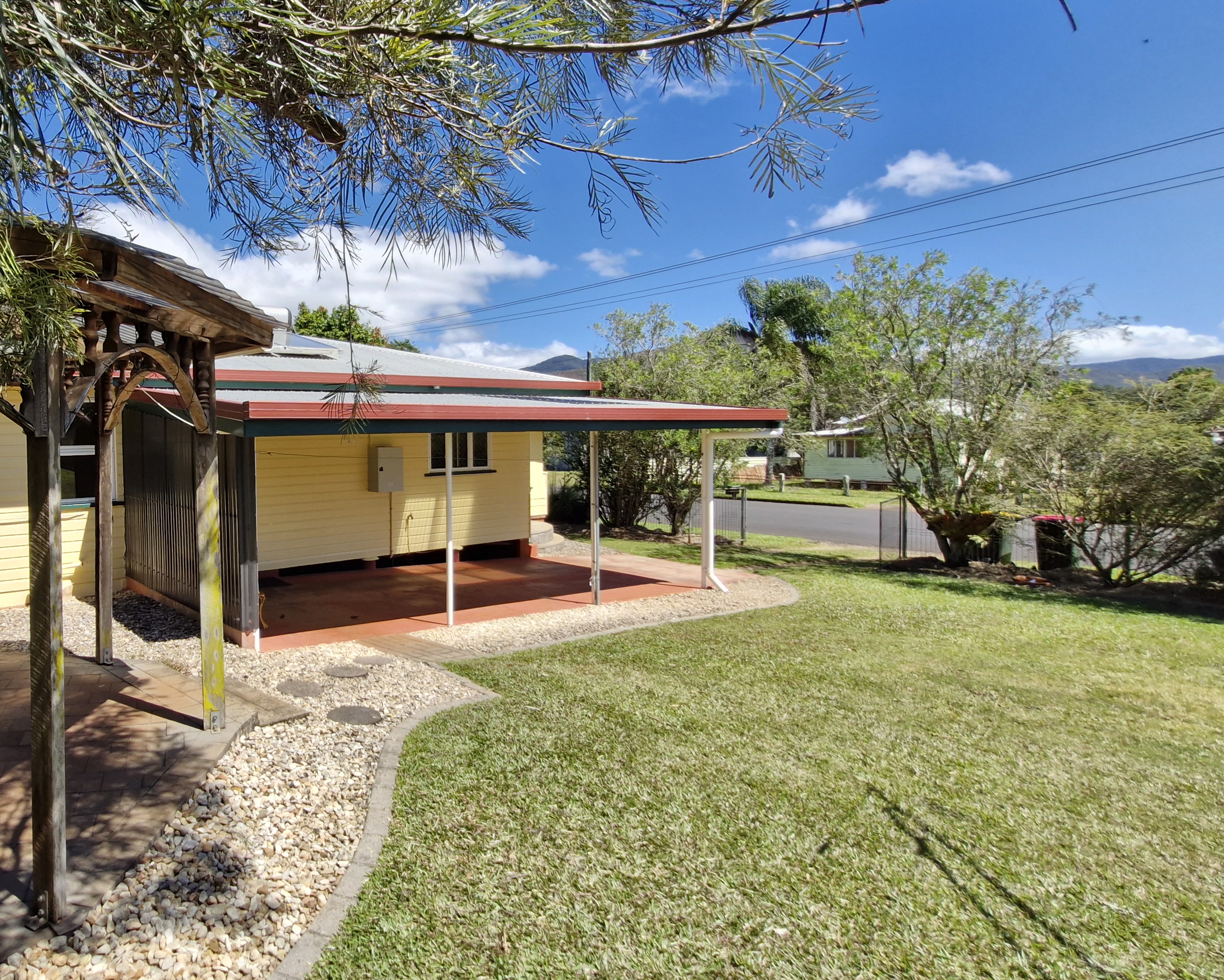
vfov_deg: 70.7
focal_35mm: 19
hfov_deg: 79.0
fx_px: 688
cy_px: 444
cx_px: 358
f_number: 2.2
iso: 50
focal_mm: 1.74
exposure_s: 1/1300
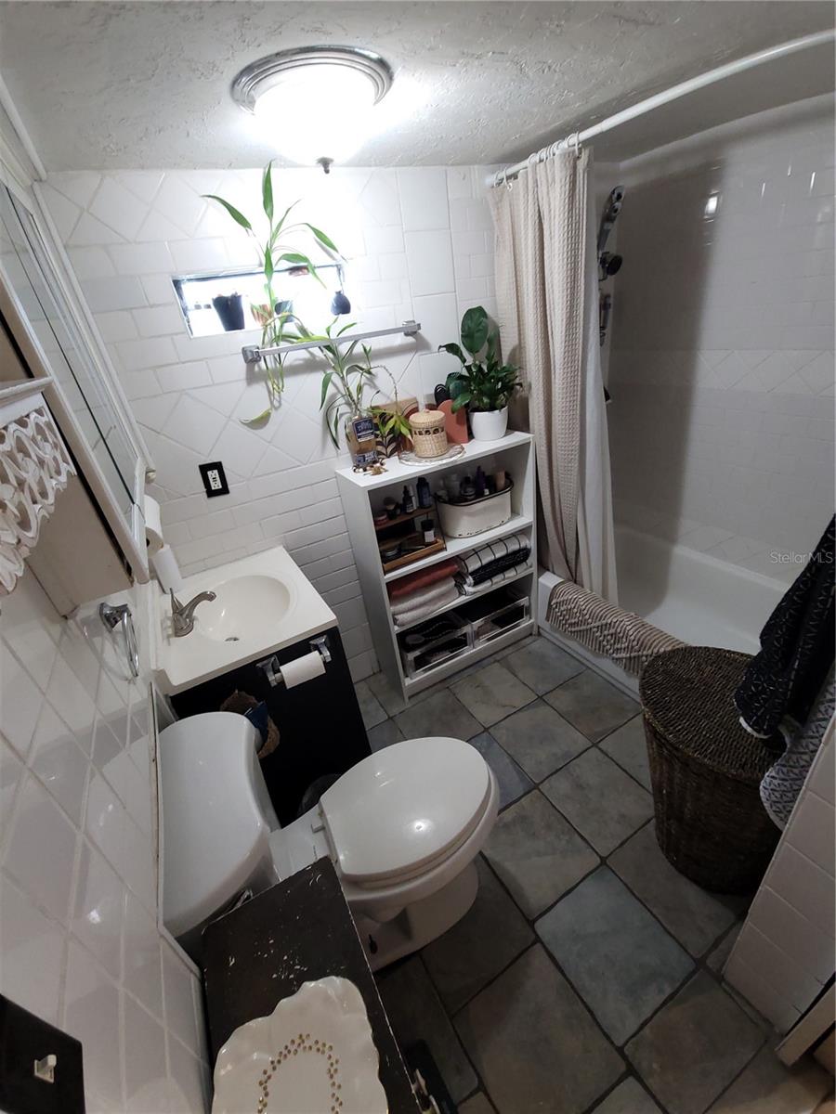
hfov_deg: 89.9
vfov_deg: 106.2
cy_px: 557
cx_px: 418
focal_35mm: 13
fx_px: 419
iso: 320
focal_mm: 2.2
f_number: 2.2
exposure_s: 1/15
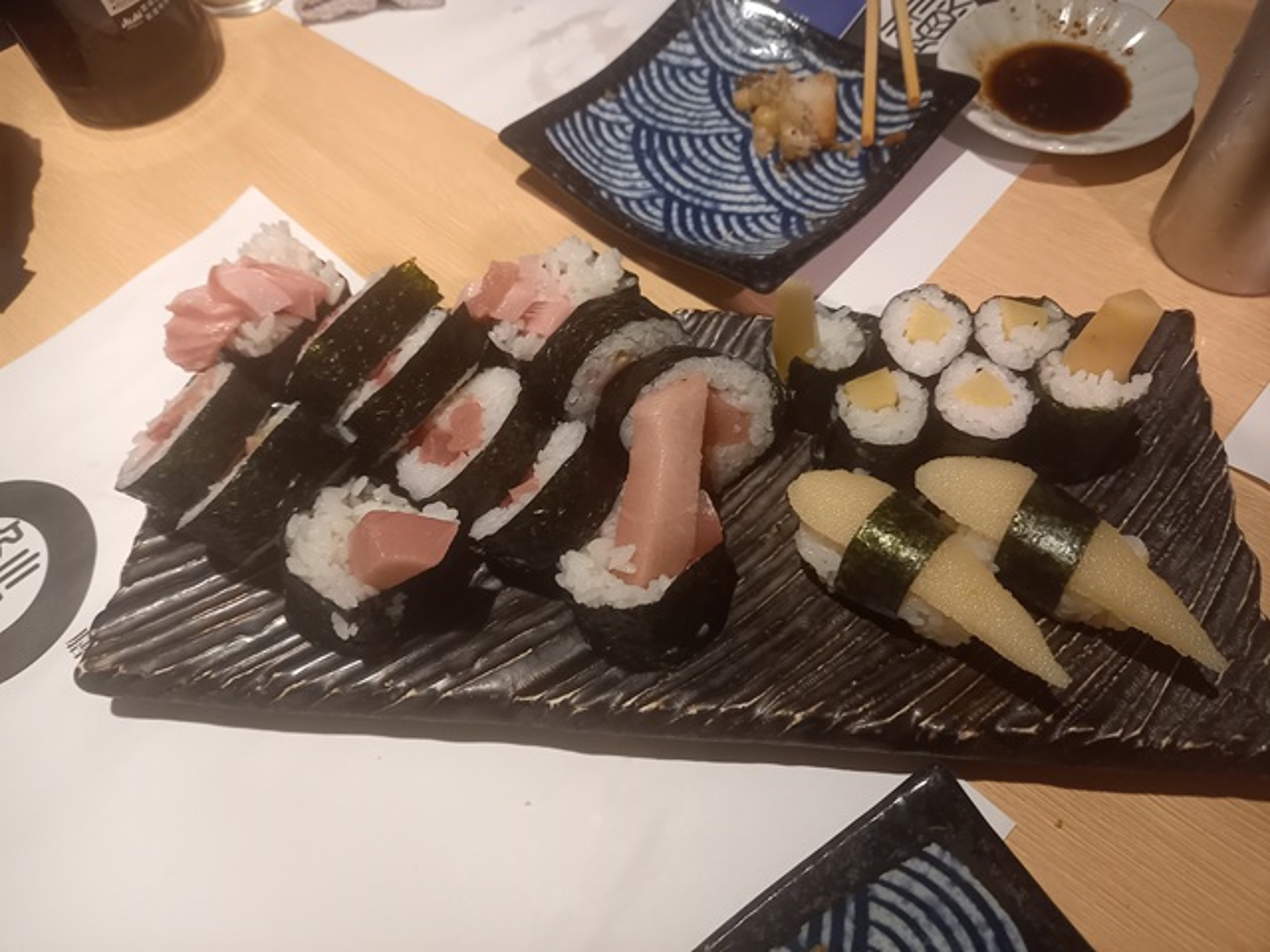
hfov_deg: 69.4
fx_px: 917
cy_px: 476
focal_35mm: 25
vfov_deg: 54.9
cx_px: 635
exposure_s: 1/60
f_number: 1.8
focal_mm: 4.65
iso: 400
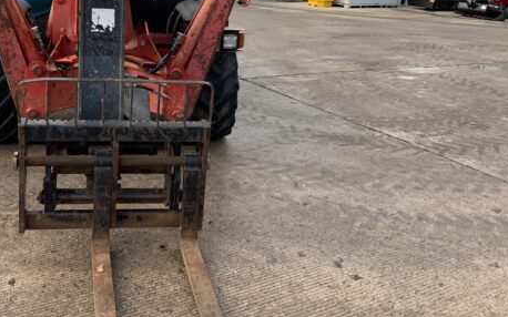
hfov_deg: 45.3
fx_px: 595
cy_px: 72
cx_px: 158
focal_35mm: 43
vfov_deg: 29.3
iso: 16
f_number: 1.8
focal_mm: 3
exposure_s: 1/442
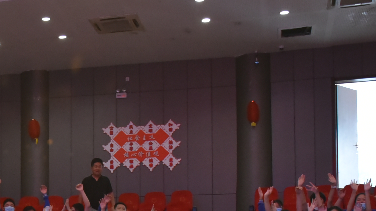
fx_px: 748
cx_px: 17
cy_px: 259
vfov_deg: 15.5
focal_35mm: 75
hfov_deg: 26.9
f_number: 5.6
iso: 3200
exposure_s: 1/125
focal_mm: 24
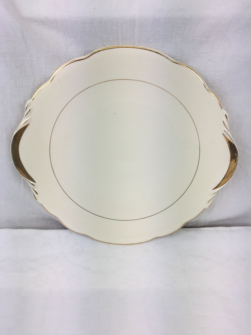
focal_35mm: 29
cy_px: 168
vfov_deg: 61.7
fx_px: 280
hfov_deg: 48.2
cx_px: 126
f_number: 2.2
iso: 32
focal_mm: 4.15
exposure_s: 1/278
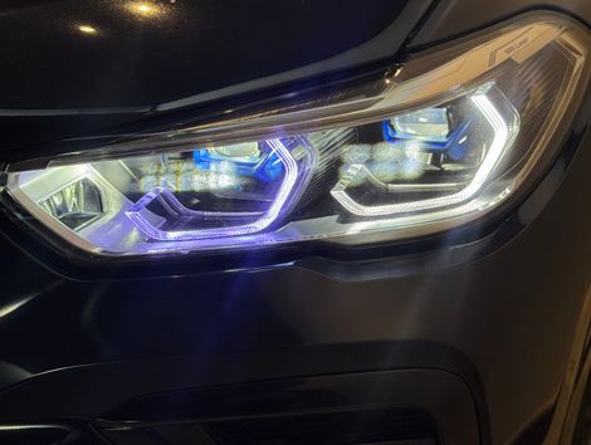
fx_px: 821
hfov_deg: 39.6
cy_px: 222
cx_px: 296
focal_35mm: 48
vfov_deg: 30.3
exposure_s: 1/122
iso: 80
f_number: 1.78
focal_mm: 6.76
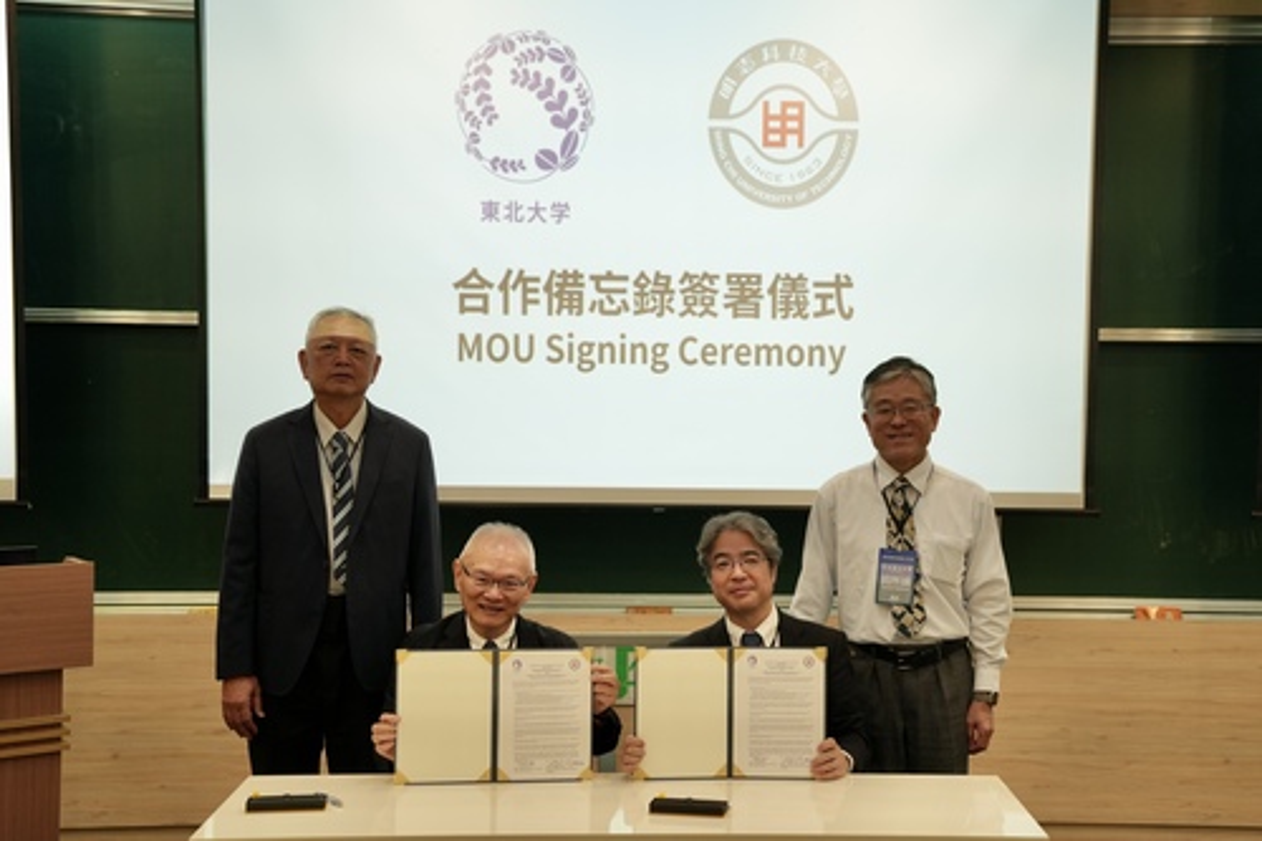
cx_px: 631
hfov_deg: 41.1
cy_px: 420
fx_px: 1682
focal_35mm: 48
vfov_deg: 28.1
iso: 640
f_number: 3.5
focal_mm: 48
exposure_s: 1/160
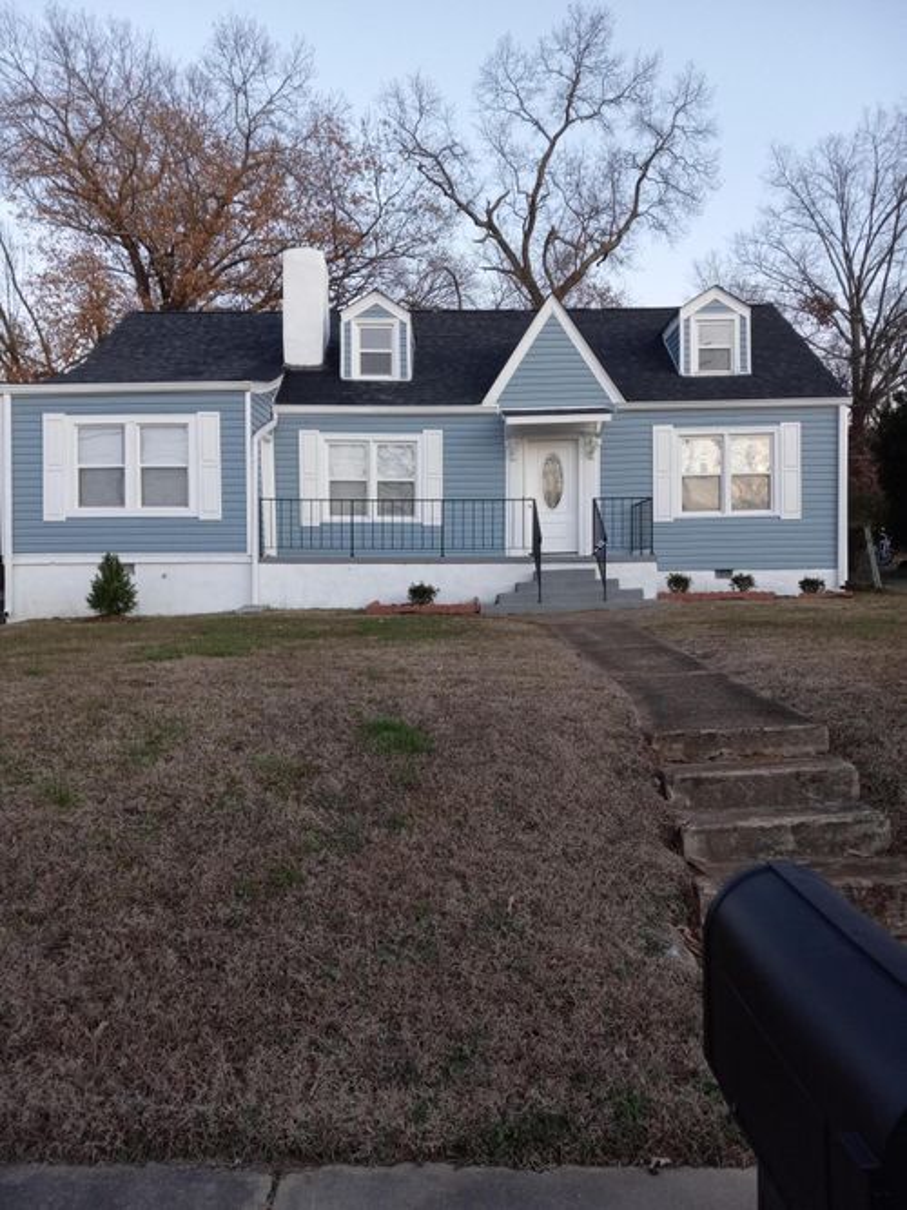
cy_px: 605
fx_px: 944
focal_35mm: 27
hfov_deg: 51.3
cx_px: 454
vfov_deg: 65.3
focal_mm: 3.94
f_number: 1.8
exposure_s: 1/120
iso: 125
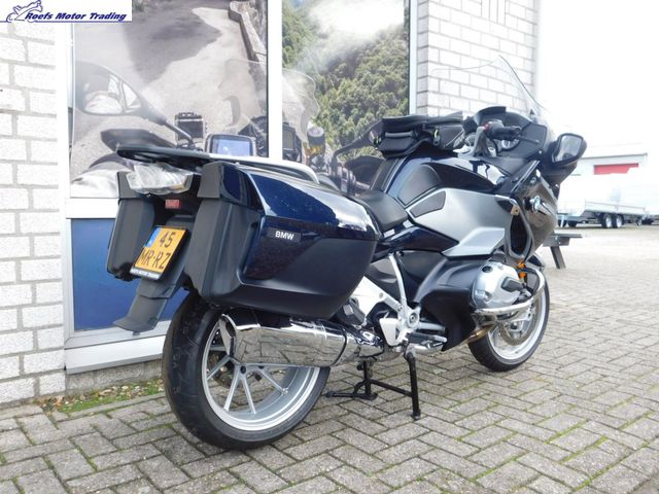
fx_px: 571
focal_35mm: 30
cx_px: 330
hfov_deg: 60.0
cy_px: 247
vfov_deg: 46.8
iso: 125
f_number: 3.2
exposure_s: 1/40
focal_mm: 5.3
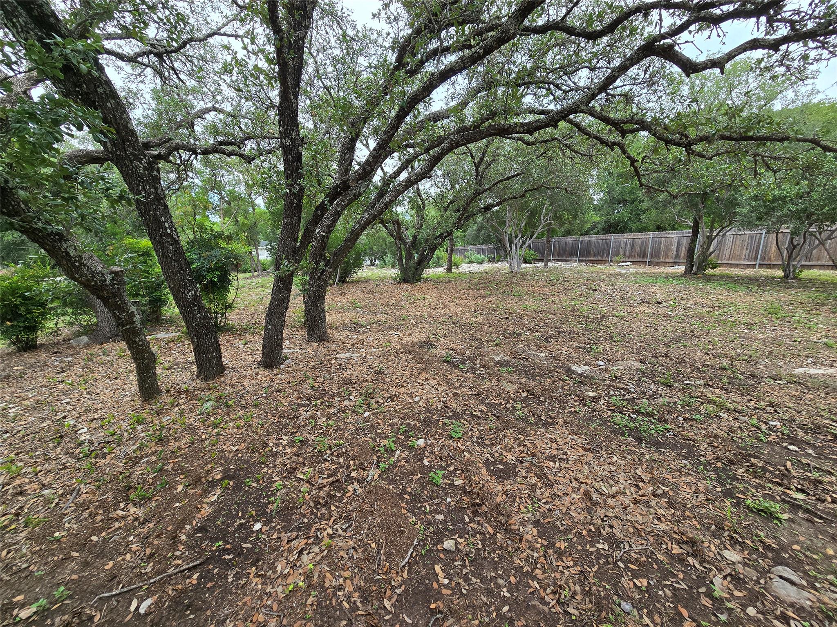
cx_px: 418
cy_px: 314
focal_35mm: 13
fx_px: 314
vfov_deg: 89.9
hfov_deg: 106.2
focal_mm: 2.2
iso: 50
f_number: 2.2
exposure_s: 1/387
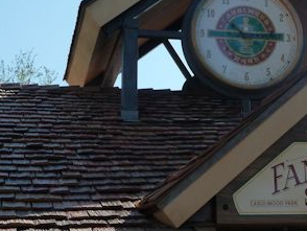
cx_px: 292
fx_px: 941
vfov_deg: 13.9
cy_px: 30
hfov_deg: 18.2
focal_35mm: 106
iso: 125
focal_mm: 8.5
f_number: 5
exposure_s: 1/500
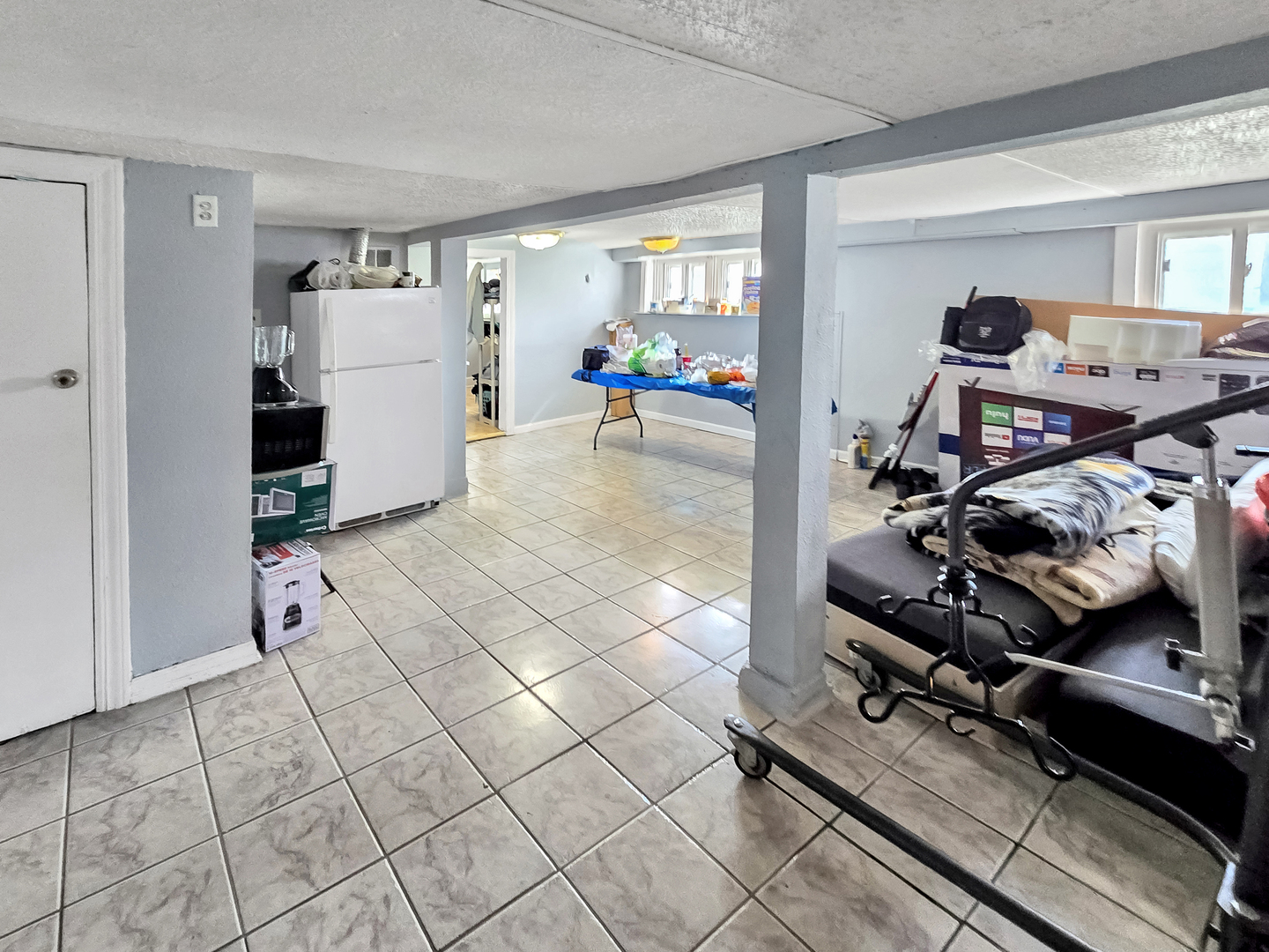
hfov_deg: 106.2
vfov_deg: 89.9
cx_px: 634
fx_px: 477
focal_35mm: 13
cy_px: 476
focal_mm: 2.2
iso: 400
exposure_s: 1/60
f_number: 2.2
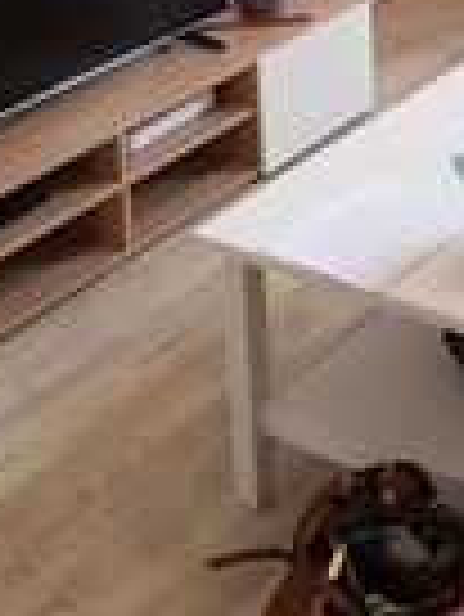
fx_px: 1445
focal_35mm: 81
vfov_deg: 22.6
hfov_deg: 18.2
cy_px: -79
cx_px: 257
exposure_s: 1/33
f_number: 1.7
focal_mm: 4.2
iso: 160
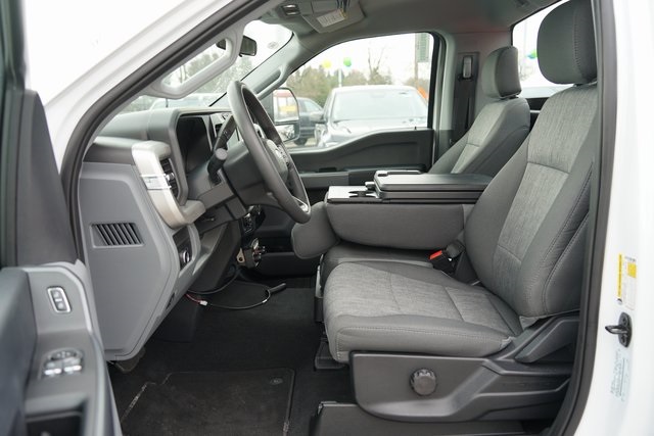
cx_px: 327
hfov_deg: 61.9
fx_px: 545
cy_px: 218
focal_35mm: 30
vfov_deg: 43.6
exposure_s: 1/60
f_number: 4
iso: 100
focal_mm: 30
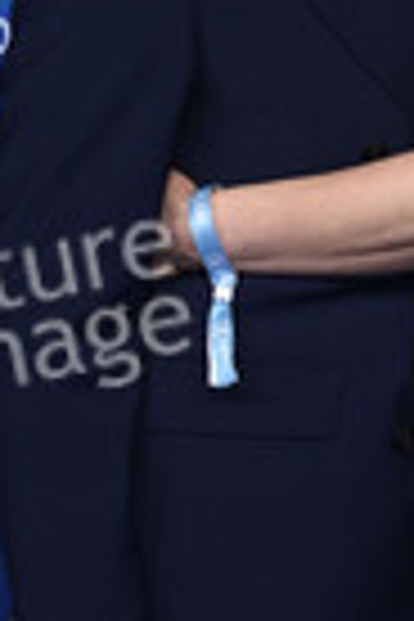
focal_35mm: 290
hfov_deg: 4.7
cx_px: 450
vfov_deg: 7.1
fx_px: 5002
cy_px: 104
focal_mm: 100
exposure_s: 1/250
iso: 1000
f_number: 5.6
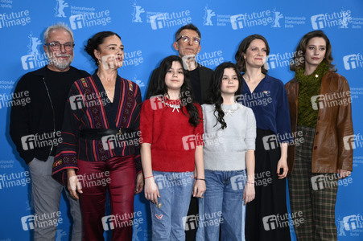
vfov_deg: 24.6
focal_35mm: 55
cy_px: 120
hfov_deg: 36.3
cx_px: 182
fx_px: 554
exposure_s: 1/250
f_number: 5.6
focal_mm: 55
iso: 1250
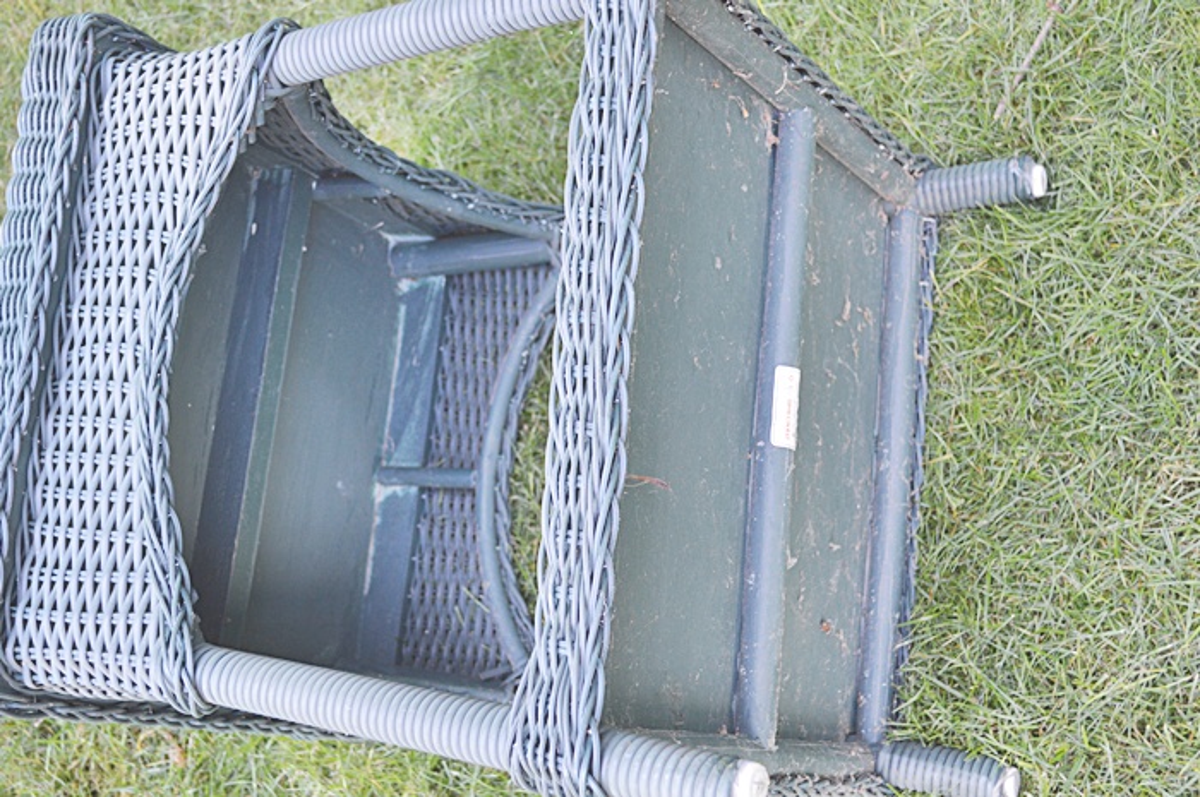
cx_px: 600
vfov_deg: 28.0
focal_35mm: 48
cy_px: 398
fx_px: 1598
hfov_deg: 41.2
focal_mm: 32
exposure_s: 1/80
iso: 400
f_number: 4.8
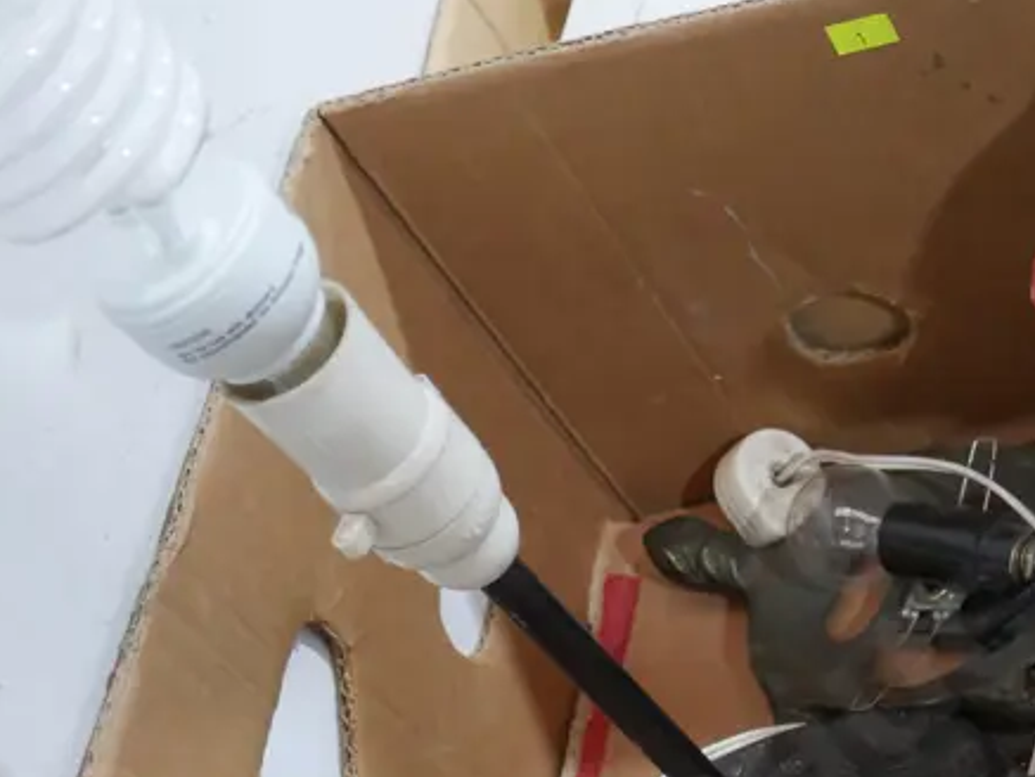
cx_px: 907
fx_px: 2243
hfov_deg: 25.3
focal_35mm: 75
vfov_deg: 19.3
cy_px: 679
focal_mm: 16
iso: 1600
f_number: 3.6
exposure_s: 1/60
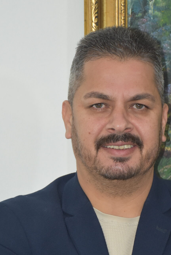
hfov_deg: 5.1
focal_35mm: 269
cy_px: 181
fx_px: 1913
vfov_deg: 7.6
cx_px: 116
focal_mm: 90
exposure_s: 1/60
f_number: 5.3
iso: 900
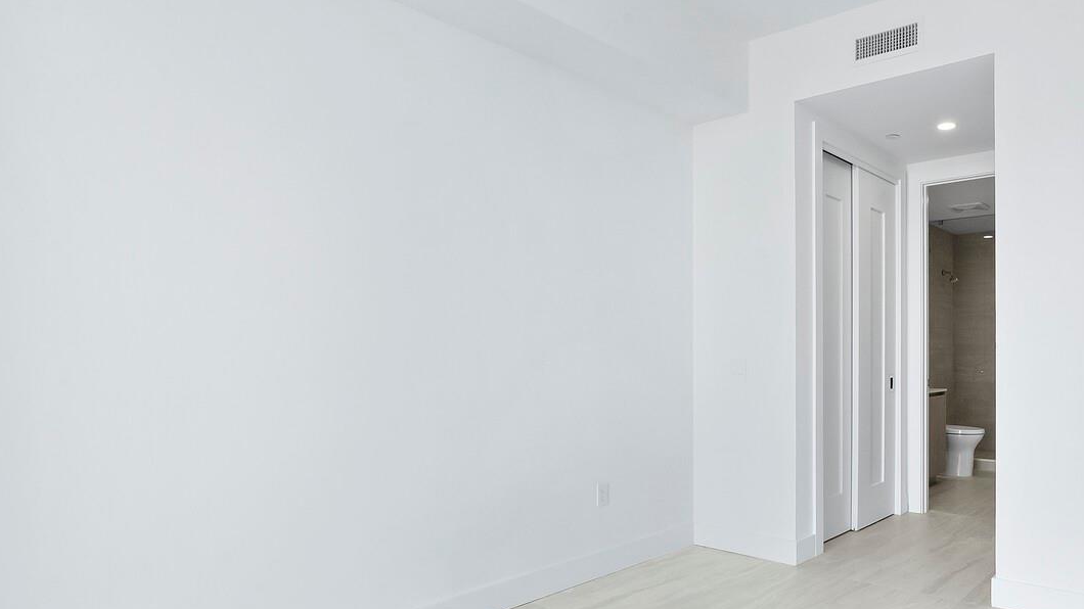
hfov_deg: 75.5
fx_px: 661
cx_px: 746
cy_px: 366
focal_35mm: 23
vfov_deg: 49.2
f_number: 10
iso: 400
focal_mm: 7
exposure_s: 1/15
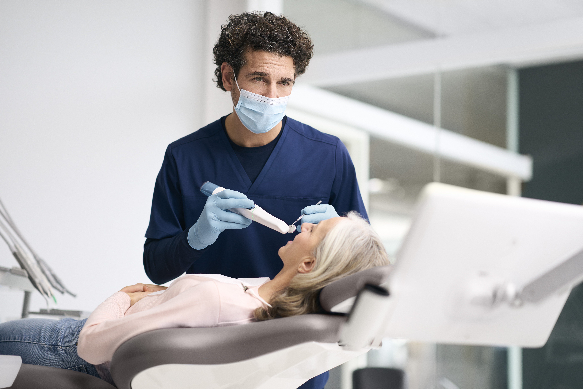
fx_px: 1376
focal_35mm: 85
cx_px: 292
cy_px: 194
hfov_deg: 23.9
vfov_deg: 16.1
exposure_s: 1/400
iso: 250
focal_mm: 85
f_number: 2
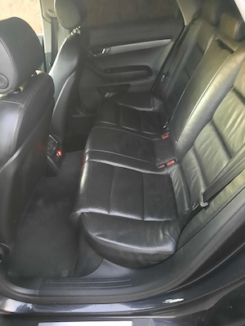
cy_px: 163
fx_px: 236
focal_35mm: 25
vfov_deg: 69.4
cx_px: 122
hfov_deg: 54.9
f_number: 2
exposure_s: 1/10
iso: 2000
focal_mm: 4.6
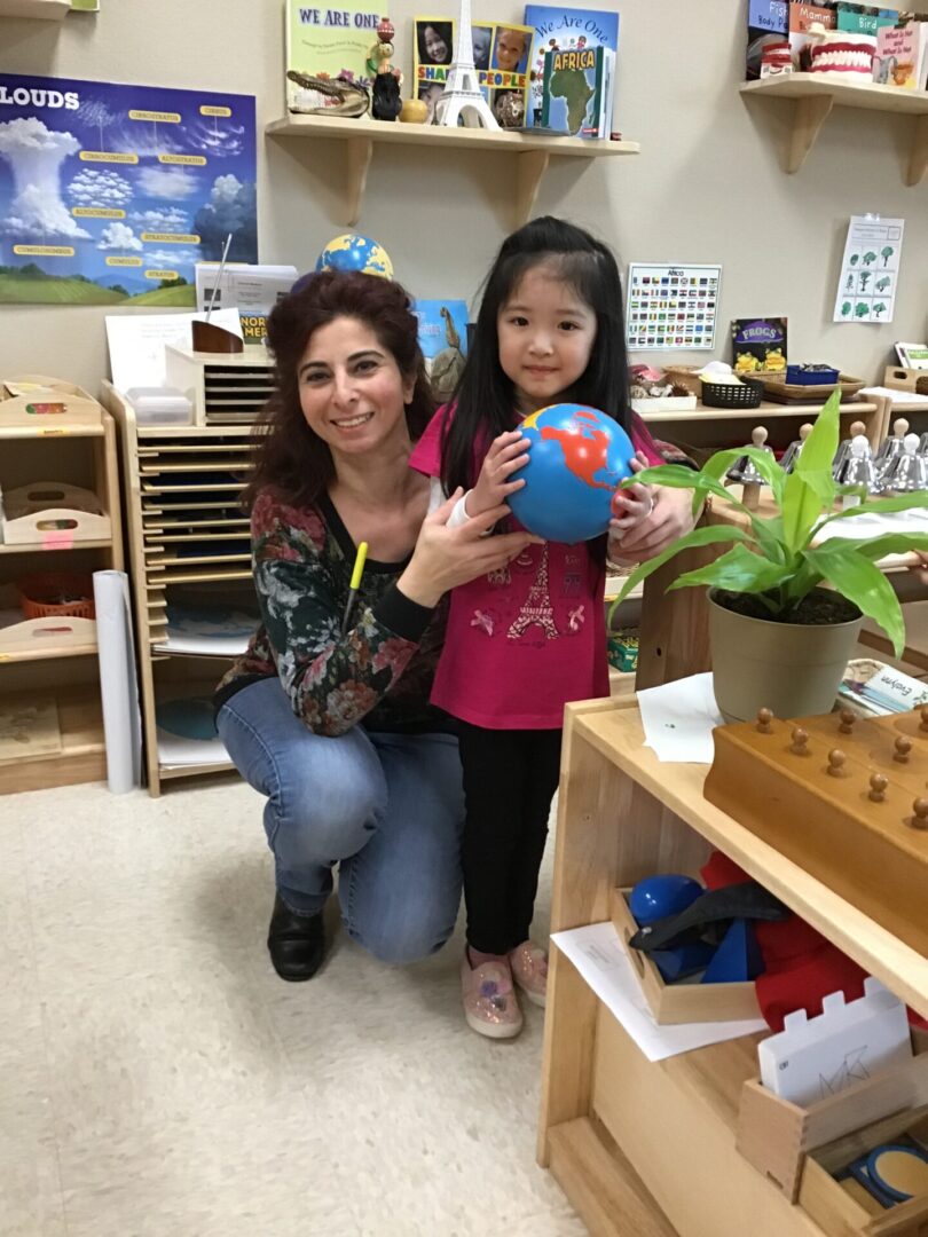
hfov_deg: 45.4
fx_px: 1108
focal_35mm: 31
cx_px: 464
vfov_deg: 58.4
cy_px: 618
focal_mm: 3.3
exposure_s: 1/30
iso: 125
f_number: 2.4
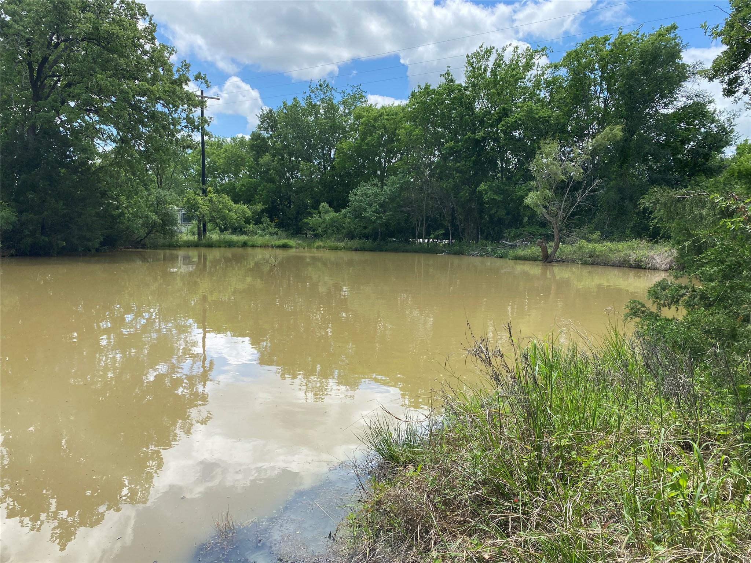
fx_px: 564
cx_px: 376
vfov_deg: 53.1
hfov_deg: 67.3
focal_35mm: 26
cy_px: 282
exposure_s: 1/1585
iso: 32
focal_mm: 4.25
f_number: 1.8
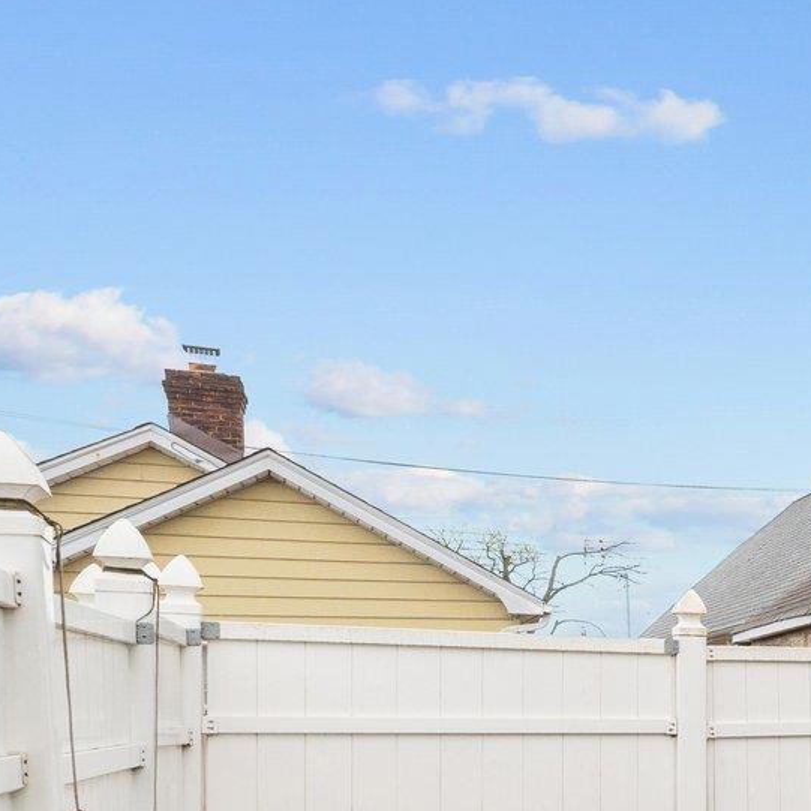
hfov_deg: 21.0
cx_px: 1528
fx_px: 1193
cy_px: 696
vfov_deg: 35.8
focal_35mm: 45
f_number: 9
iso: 800
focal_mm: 14
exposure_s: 1/160
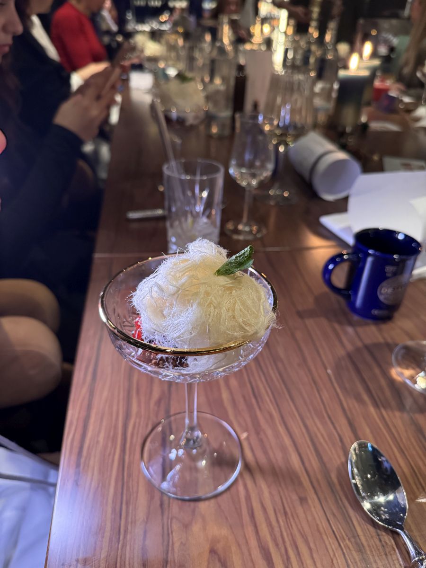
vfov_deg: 71.6
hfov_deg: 56.8
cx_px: 213
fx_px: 394
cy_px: 284
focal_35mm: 24
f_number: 1.78
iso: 800
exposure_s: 1/55
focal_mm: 6.76
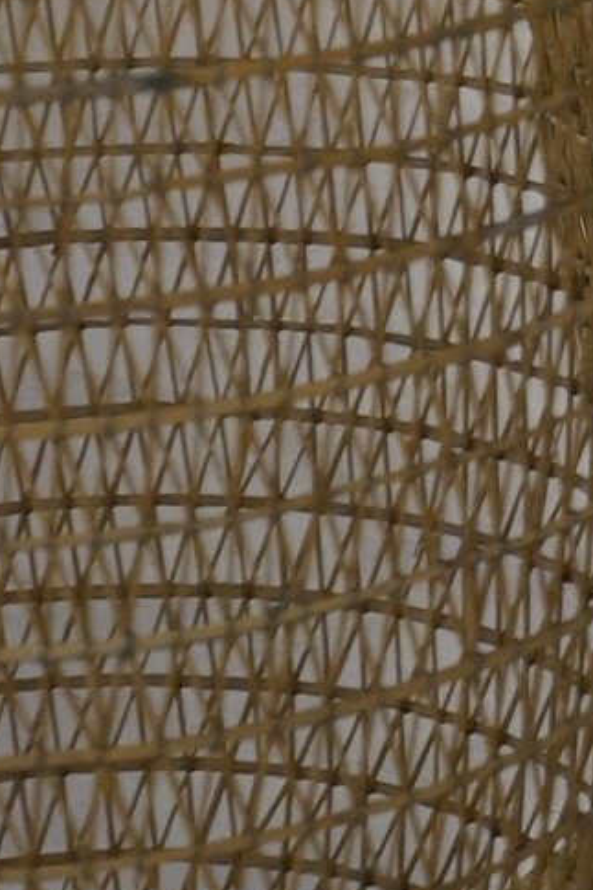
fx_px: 4599
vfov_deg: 10.3
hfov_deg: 7.2
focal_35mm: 186
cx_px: 1002
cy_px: -800
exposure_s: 1/160
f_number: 3.5
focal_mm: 30
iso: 1600
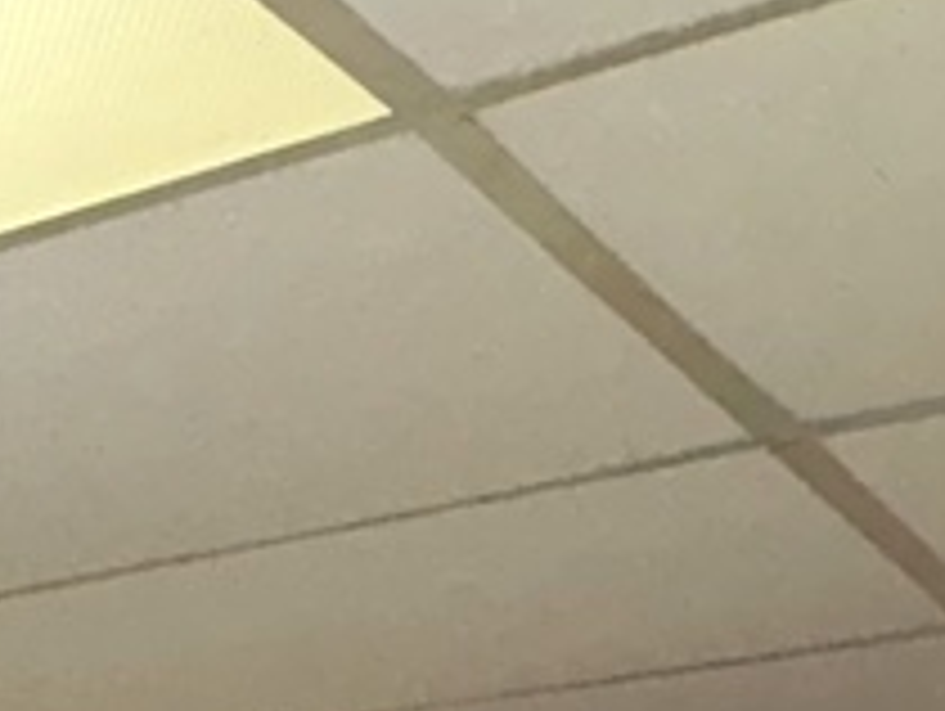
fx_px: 2624
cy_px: 1472
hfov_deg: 15.8
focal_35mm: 96
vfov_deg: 13.1
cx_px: -972
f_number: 2.2
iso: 100
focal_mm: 2.22
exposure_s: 1/60
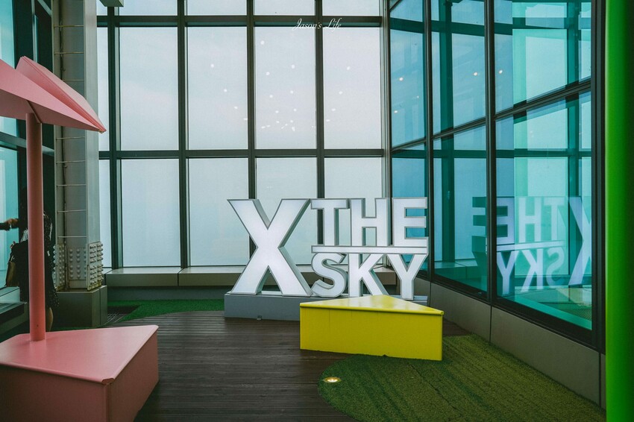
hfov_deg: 63.7
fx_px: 510
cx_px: 317
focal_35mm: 29
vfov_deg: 44.9
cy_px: 211
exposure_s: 1/40
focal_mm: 29
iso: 100
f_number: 6.3
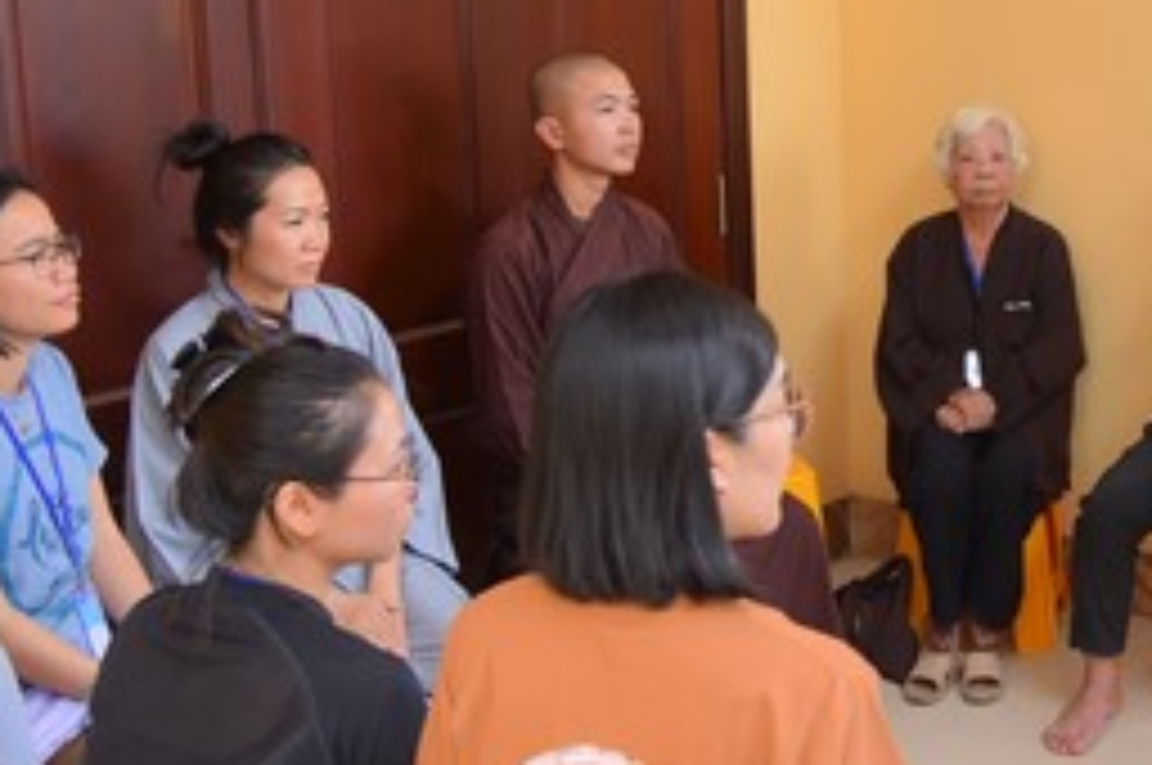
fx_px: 1950
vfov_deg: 22.1
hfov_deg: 30.2
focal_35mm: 61
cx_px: 1202
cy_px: 254
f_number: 4
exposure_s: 1/80
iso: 125
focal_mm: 24
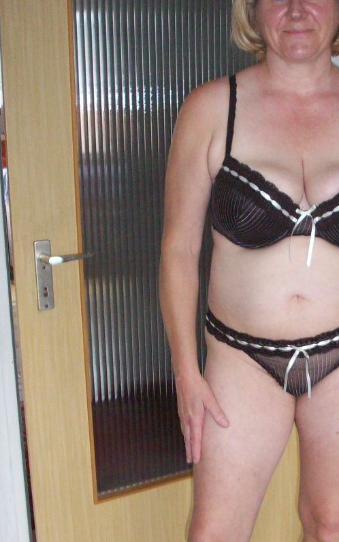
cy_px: 348
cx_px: 276
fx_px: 931
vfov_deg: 32.3
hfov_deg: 20.4
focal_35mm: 63
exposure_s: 1/64
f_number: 2.8
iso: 200
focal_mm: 6.2
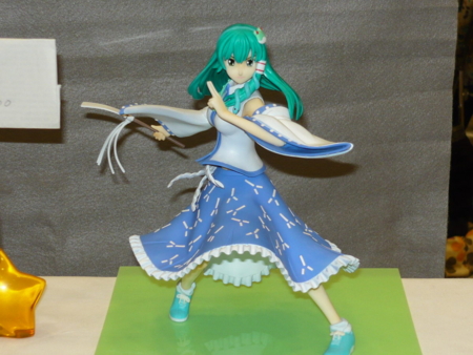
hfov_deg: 24.1
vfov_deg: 18.2
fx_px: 1107
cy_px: 178
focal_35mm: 81
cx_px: 236
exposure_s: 1/40
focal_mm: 8.4
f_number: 3.2
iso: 100
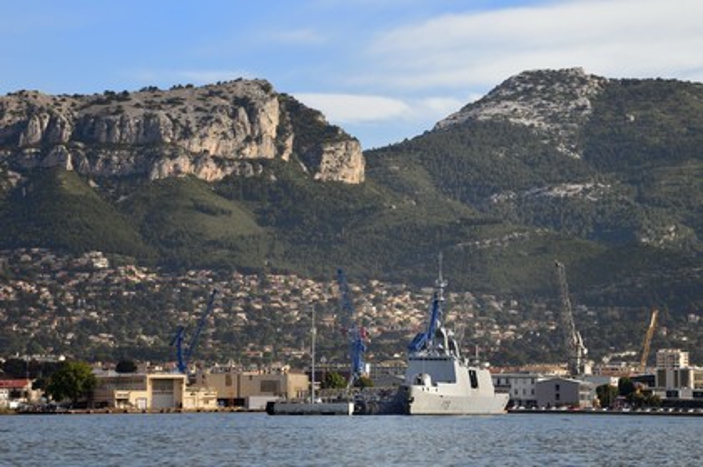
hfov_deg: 10.3
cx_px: 352
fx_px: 3902
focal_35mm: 200
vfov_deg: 6.9
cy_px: 234
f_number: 8
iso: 200
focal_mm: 200
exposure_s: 1/400
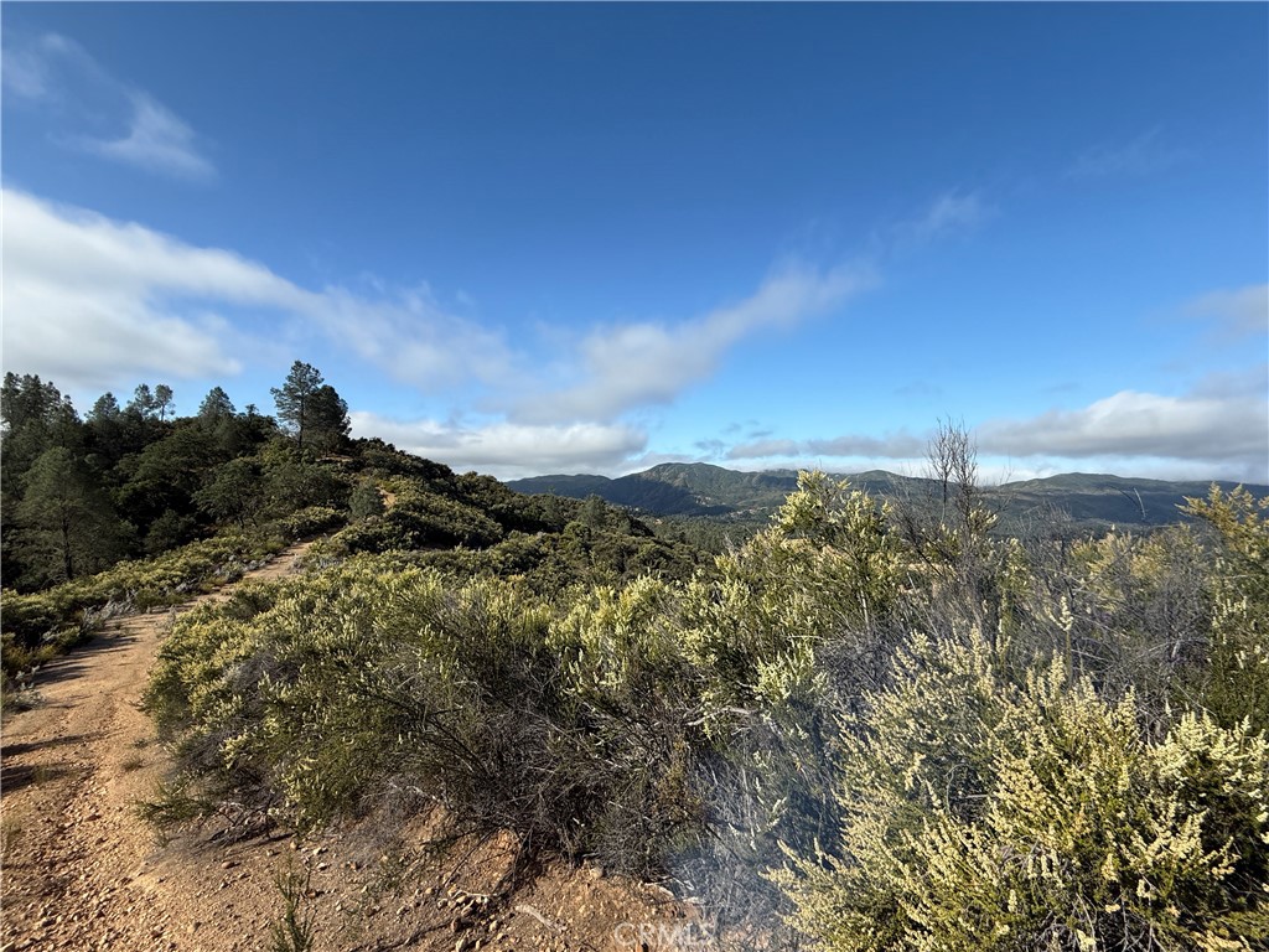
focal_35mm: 14
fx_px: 513
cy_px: 476
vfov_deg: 85.7
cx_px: 634
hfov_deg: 102.1
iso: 50
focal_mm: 2.22
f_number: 2.2
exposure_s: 1/2237
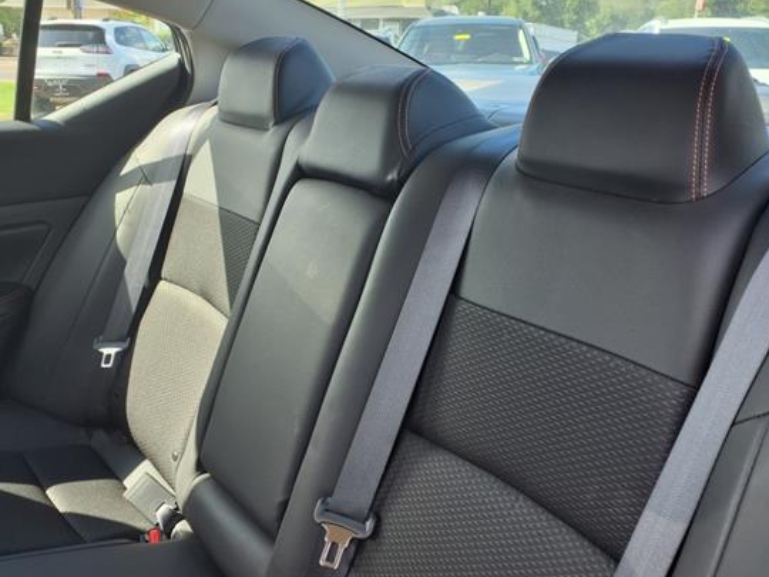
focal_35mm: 32
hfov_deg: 56.8
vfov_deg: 44.2
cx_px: 387
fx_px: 711
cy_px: 281
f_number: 1.9
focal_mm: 3.58
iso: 40
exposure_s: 1/204
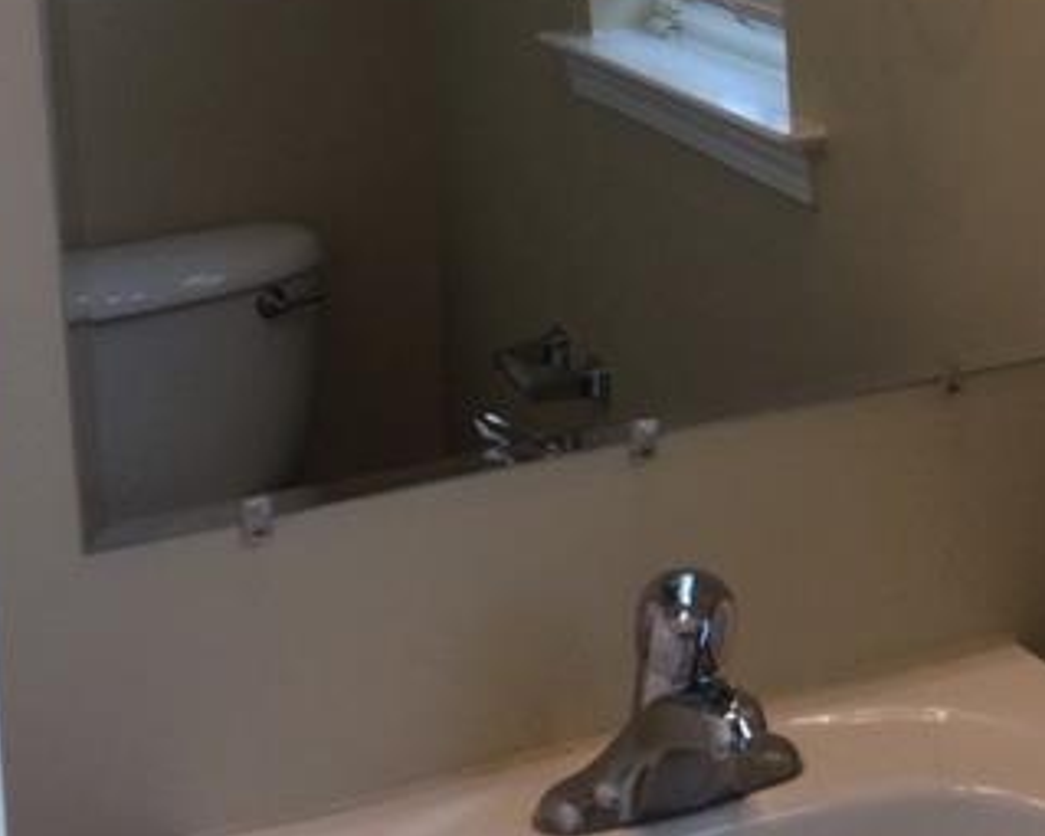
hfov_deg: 24.9
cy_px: -154
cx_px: 850
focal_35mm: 75
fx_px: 2319
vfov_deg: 19.3
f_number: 2.4
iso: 32
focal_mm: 3.3
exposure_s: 1/60
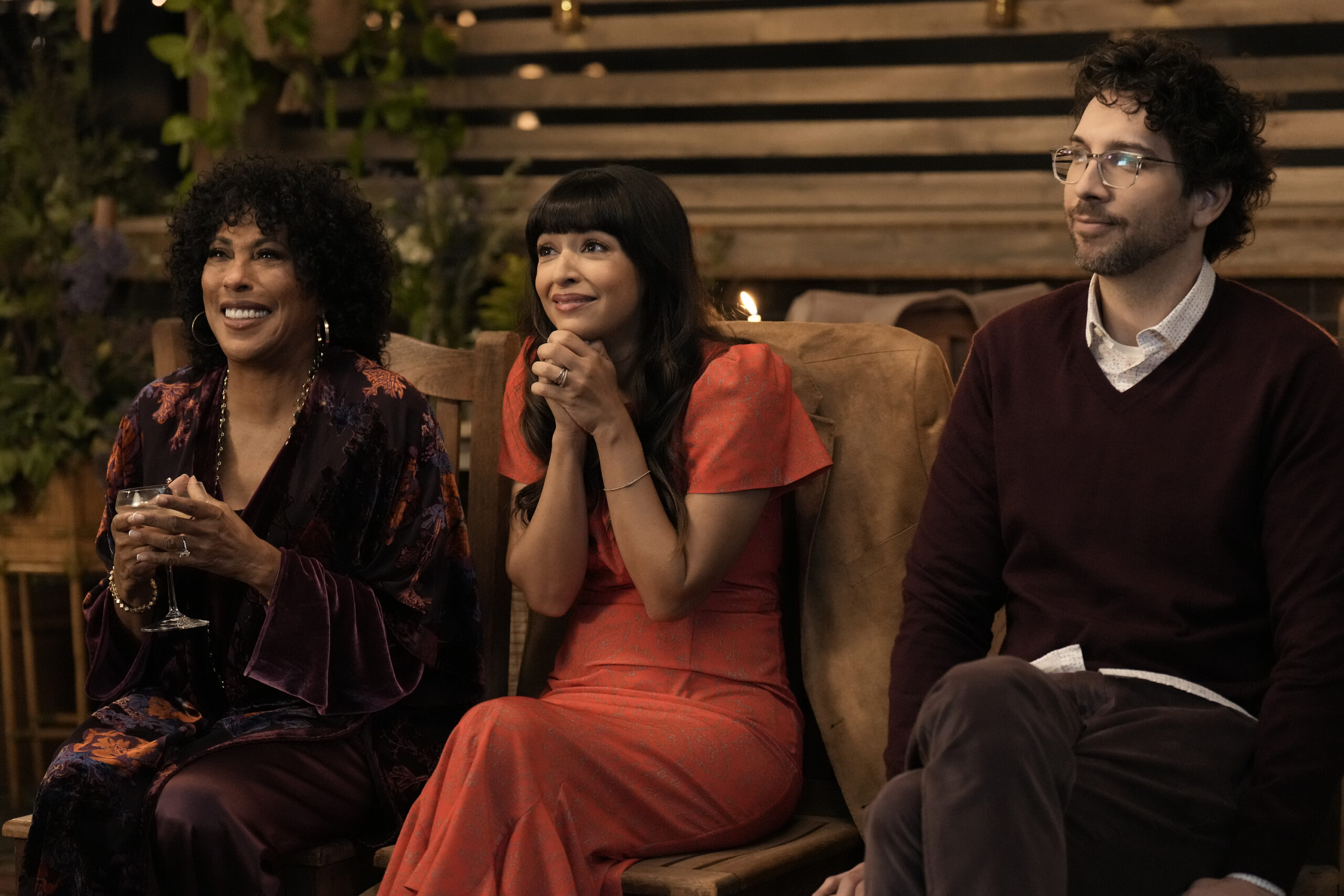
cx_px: 672
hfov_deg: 23.1
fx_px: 3285
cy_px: 448
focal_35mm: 88
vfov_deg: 15.5
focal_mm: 88
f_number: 3.2
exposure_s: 1/125
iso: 6400
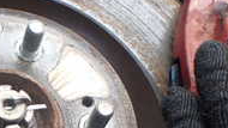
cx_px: 4
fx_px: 623
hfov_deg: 20.1
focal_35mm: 103
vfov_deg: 11.5
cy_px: 159
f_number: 2.3
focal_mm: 5.4
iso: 100
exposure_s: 1/125
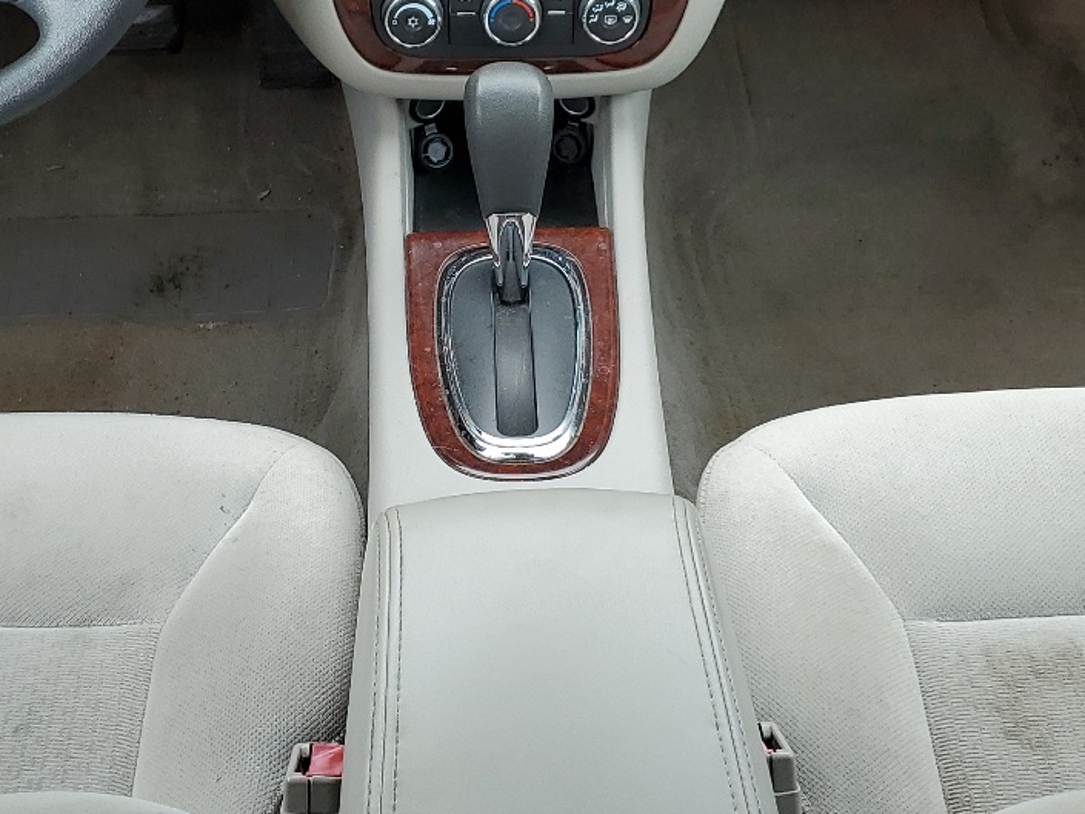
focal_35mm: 59
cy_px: 245
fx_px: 1850
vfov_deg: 24.6
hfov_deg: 32.6
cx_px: 462
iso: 50
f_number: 1.5
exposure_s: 1/208
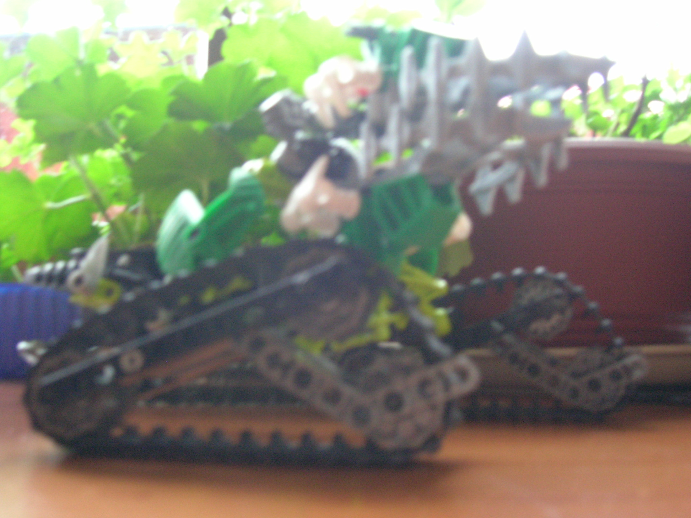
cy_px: 259
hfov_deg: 49.0
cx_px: 346
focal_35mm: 38
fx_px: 759
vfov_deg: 37.7
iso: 200
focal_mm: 6.4
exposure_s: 1/1.6
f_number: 3
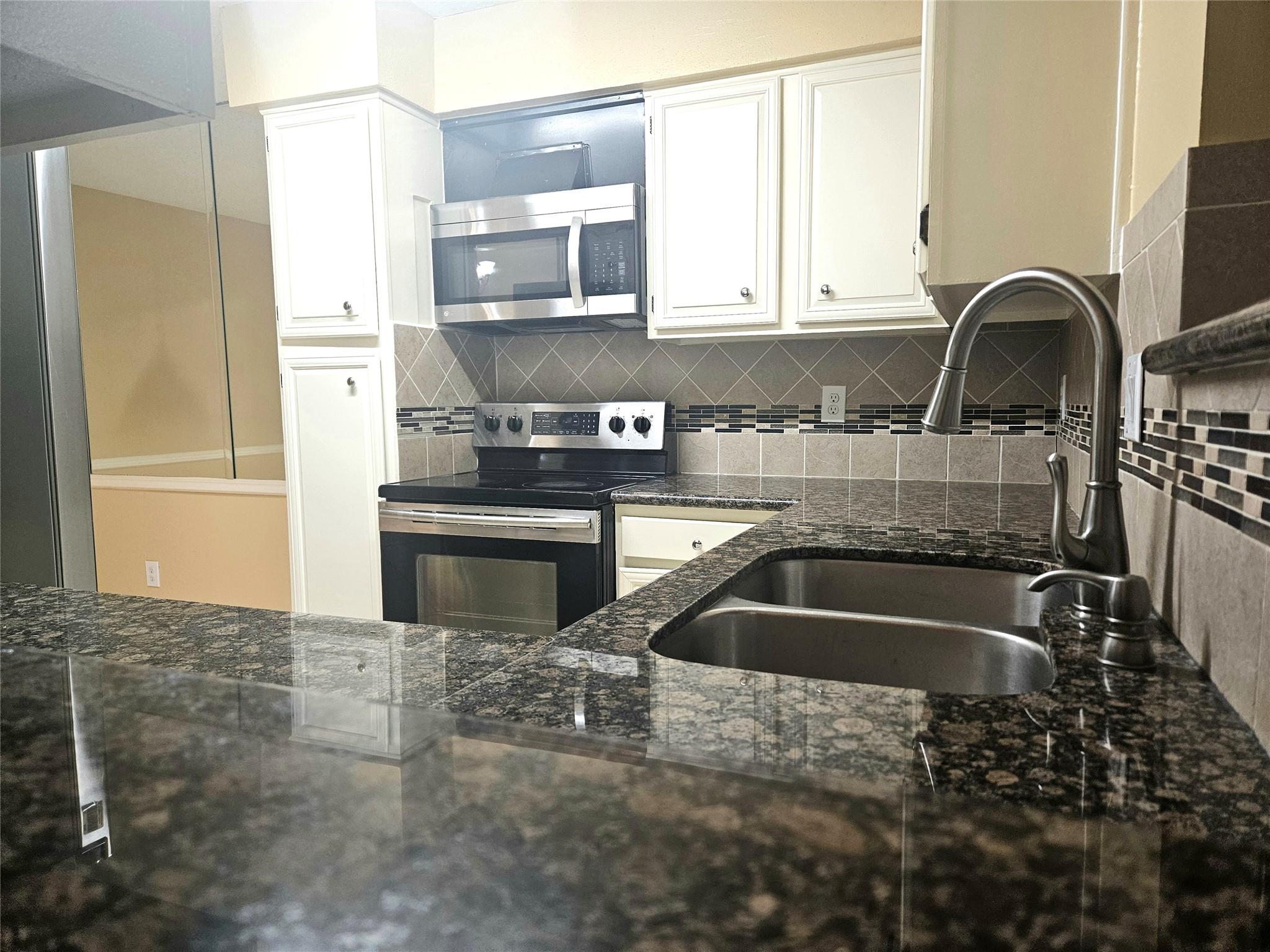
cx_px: 635
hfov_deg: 73.9
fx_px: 844
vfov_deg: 58.9
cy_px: 476
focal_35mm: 23
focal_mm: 5.4
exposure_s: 1/120
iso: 250
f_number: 1.8
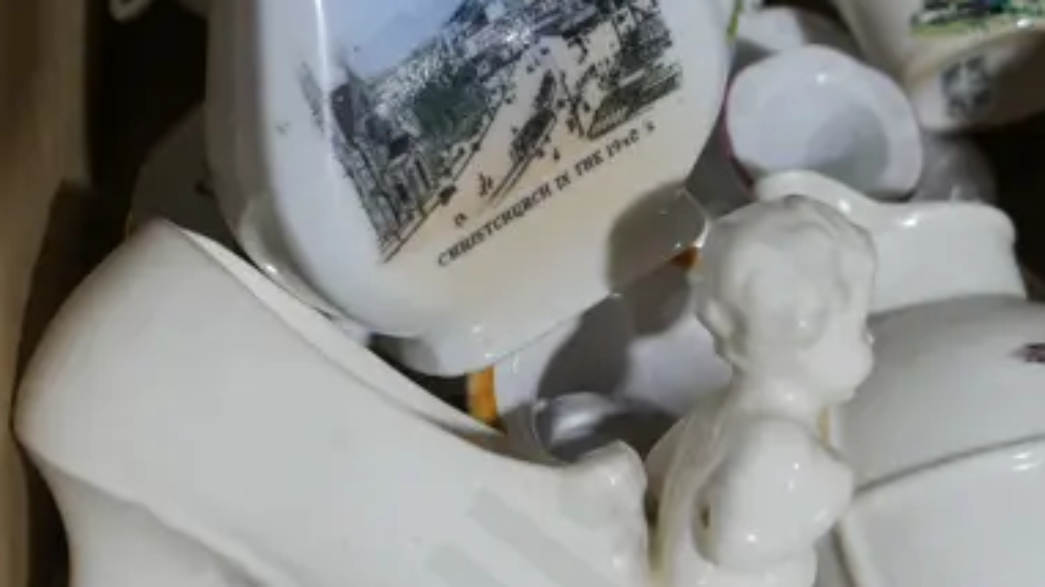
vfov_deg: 14.7
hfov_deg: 25.6
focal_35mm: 82
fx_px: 2271
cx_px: 794
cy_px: 263
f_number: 3.5
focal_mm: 14
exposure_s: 1/80
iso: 200
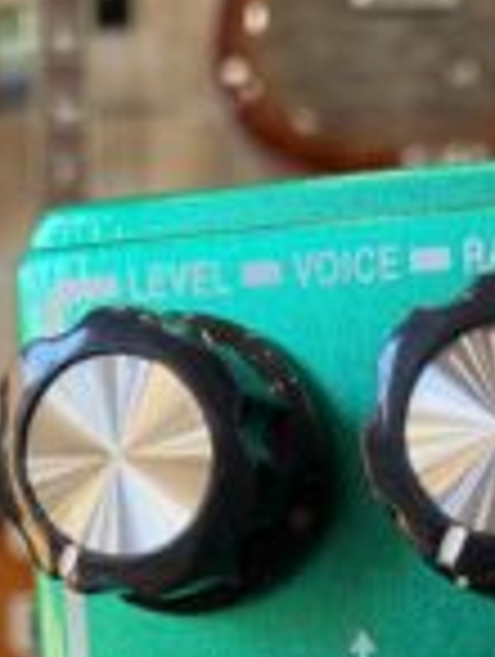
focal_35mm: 71
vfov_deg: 25.1
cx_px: 405
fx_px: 1350
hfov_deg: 20.5
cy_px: 756
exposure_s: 1/100
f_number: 1.8
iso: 125
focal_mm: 4.25
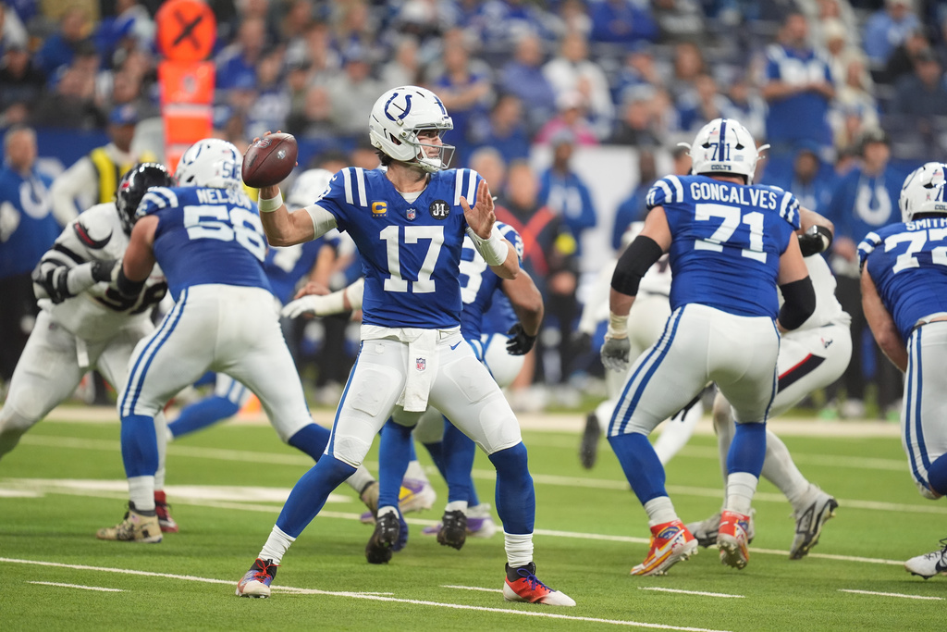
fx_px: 10523
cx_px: 474
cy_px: 316
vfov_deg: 3.4
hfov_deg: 5.2
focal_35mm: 400
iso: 3200
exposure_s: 1/2000
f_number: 2.8
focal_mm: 400
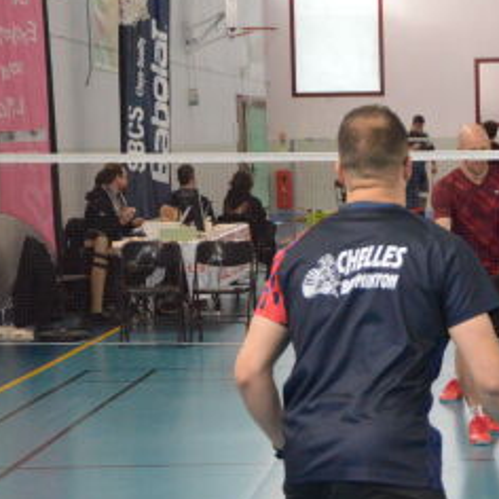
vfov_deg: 12.6
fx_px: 2251
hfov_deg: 12.5
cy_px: 398
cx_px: 507
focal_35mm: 138
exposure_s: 1/500
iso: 2500
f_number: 4.2
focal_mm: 32
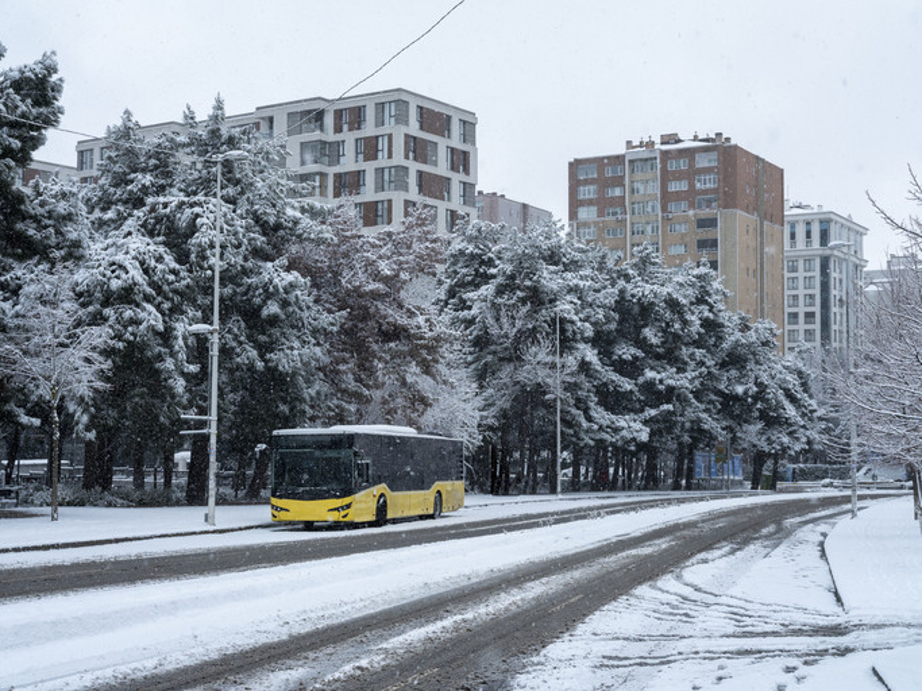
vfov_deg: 28.6
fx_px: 1358
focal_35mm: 51
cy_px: 346
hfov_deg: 37.5
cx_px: 461
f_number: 10
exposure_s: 1/200
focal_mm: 64
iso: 1000
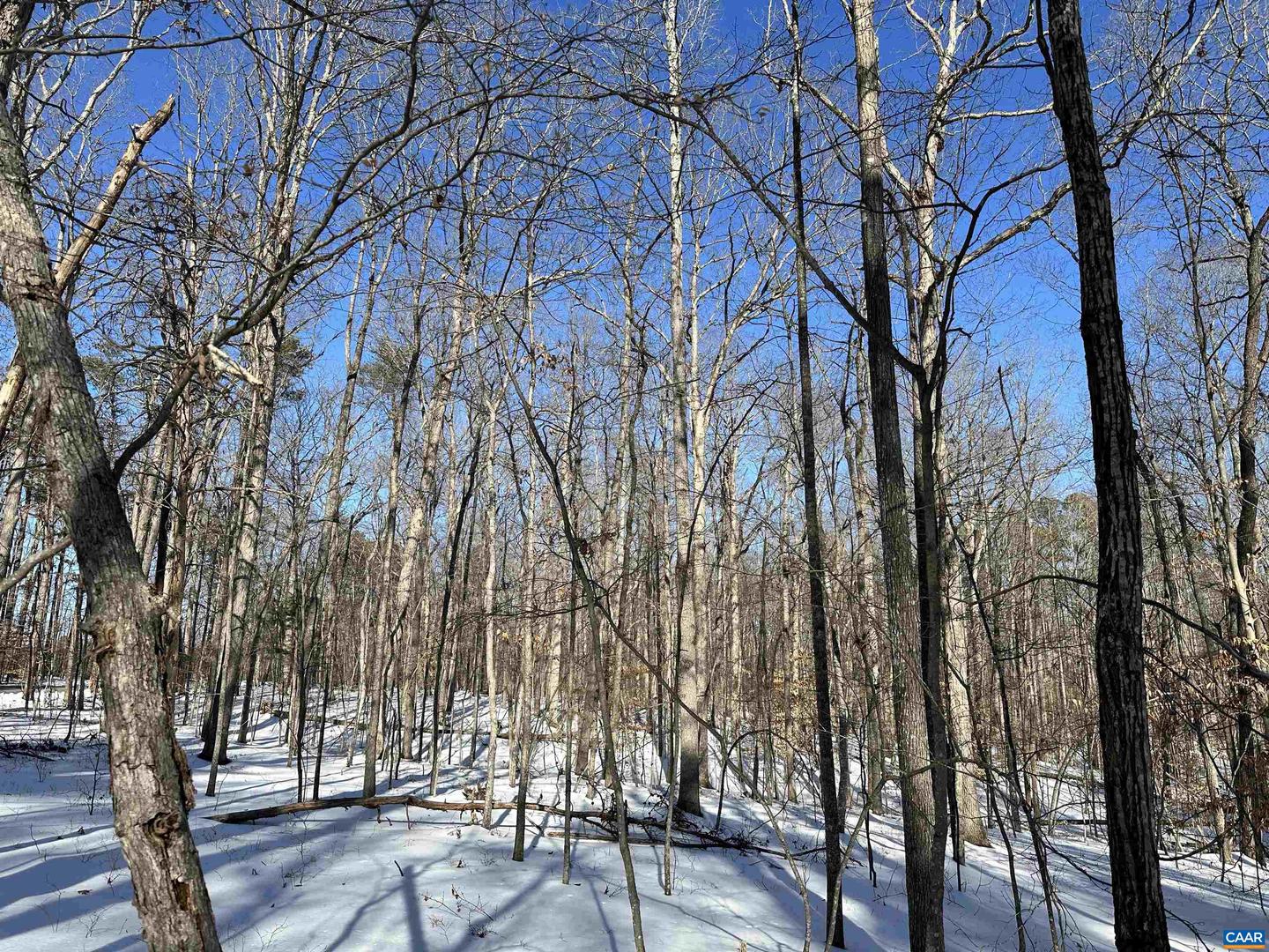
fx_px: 880
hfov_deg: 71.6
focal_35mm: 24
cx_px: 634
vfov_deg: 56.8
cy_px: 476
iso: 80
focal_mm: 6.86
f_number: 1.78
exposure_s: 1/3155
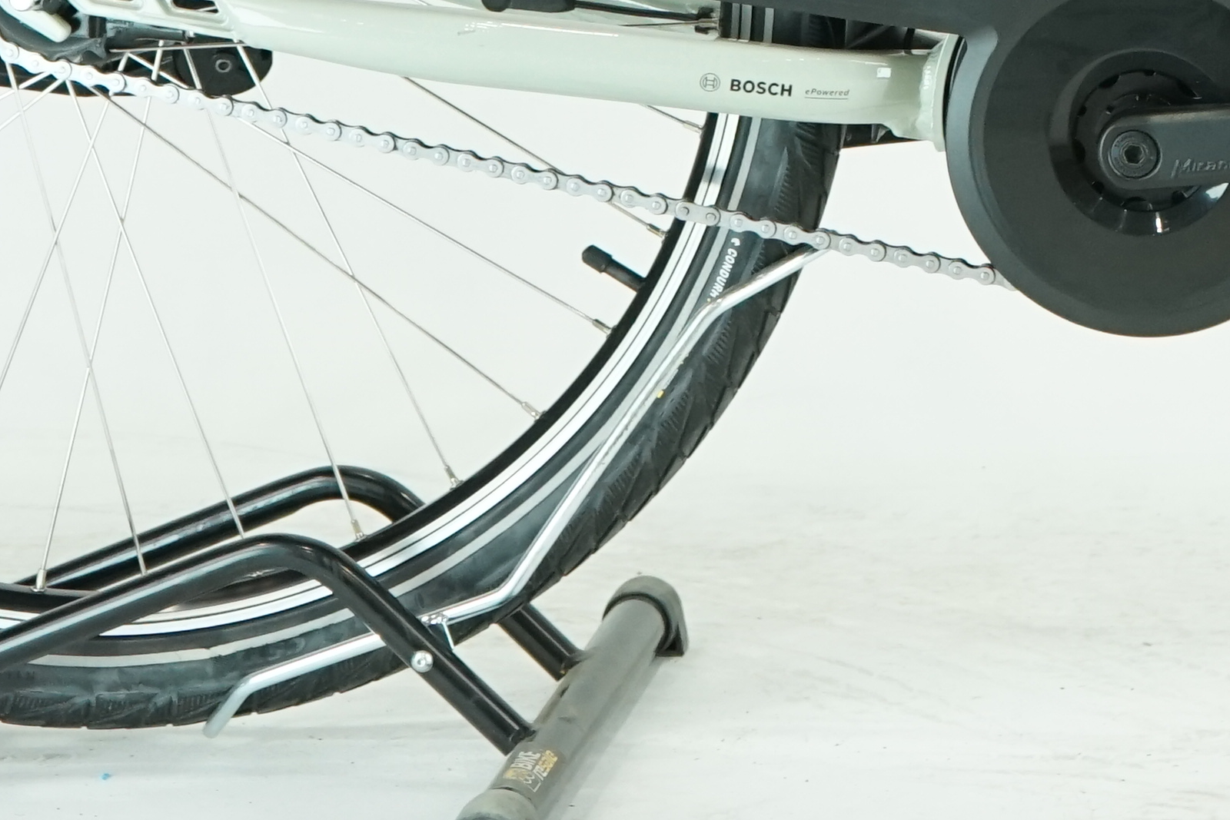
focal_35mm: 195
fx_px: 6663
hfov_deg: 10.4
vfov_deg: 6.9
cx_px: 1395
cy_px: -676
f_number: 5.6
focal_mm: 52
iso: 1600
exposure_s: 1/200
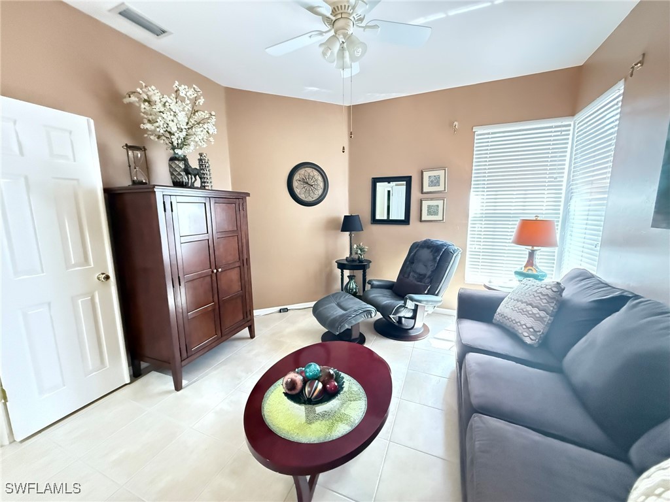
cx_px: 335
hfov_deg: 102.1
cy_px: 251
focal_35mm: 14
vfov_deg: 85.7
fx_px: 271
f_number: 2.2
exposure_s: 1/30
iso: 1600
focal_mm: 2.22
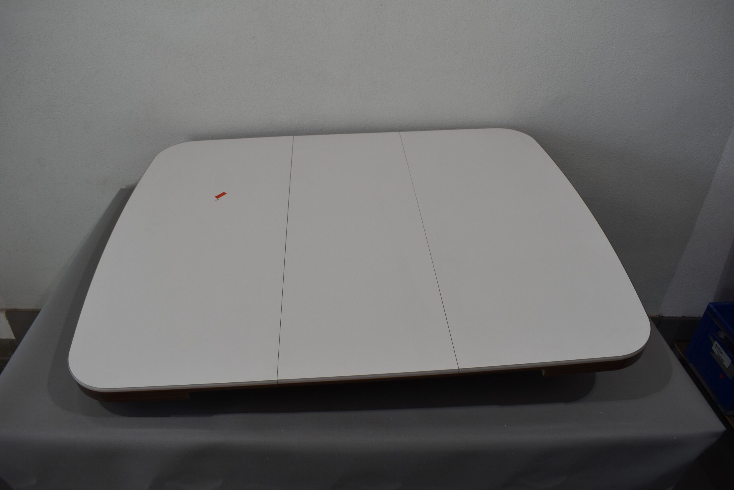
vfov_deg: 47.9
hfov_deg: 67.4
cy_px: 245
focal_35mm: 27
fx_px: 550
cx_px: 367
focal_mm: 18
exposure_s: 1/250
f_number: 5.6
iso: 320
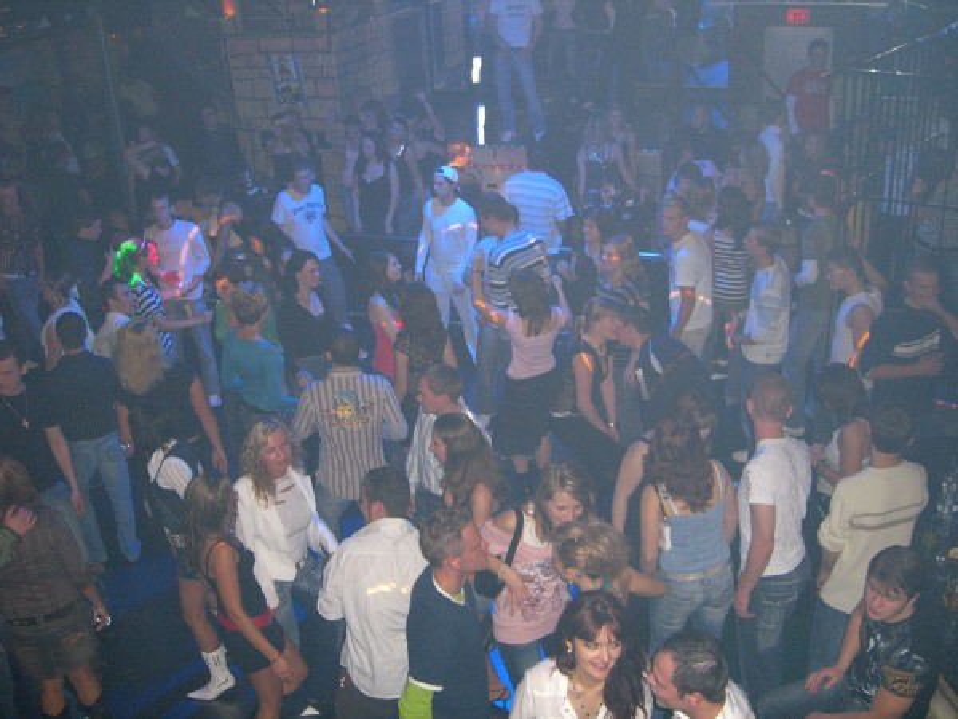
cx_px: 479
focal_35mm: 38
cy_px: 360
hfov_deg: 49.0
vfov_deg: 37.7
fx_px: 1052
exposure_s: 1/60
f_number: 2.8
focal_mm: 7.9
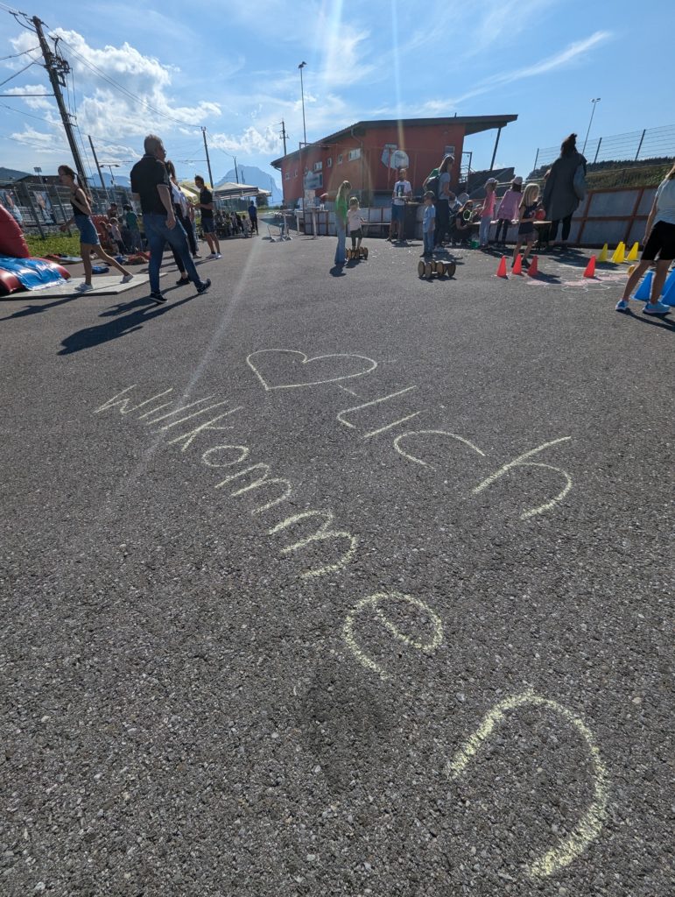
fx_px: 337
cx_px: 338
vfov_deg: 106.1
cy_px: 448
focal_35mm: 13
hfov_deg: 90.1
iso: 46
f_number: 2.2
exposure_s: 1/3509
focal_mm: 1.95
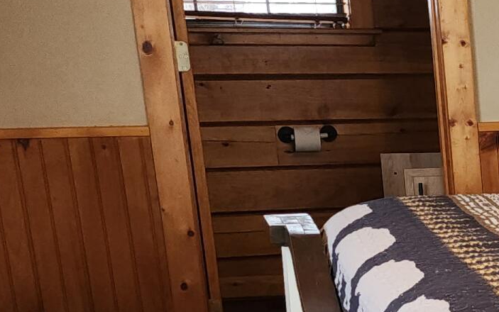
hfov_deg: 17.4
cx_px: 808
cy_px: 436
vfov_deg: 12.1
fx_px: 1415
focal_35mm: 104
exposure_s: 1/30
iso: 100
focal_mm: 6.4
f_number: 1.8
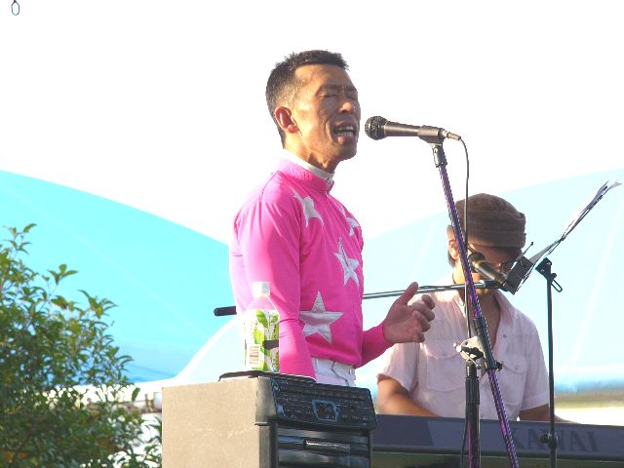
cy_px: 234
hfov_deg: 9.9
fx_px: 3587
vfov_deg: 7.5
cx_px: 312
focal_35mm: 199
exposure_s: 1/100
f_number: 4
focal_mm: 33.1
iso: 50
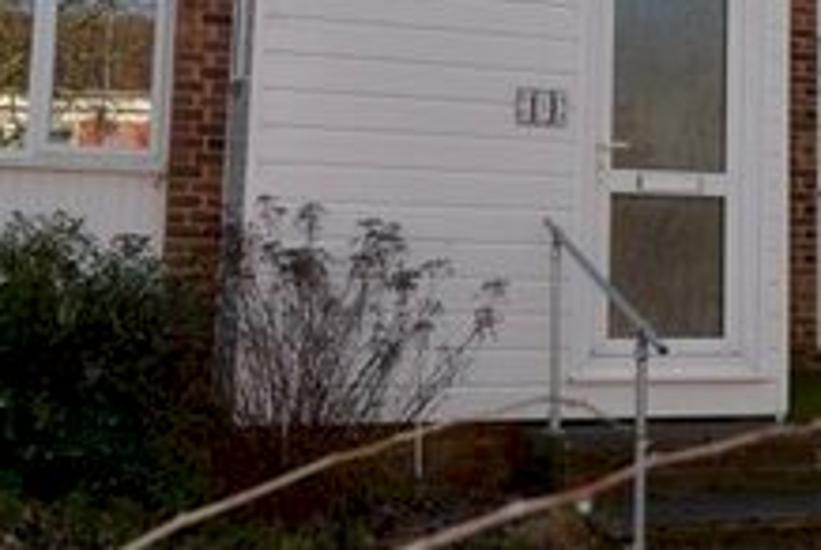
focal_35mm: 61
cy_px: 143
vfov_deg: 22.1
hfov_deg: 31.0
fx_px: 1393
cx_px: 768
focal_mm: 19
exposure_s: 1/160
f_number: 6.3
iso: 100
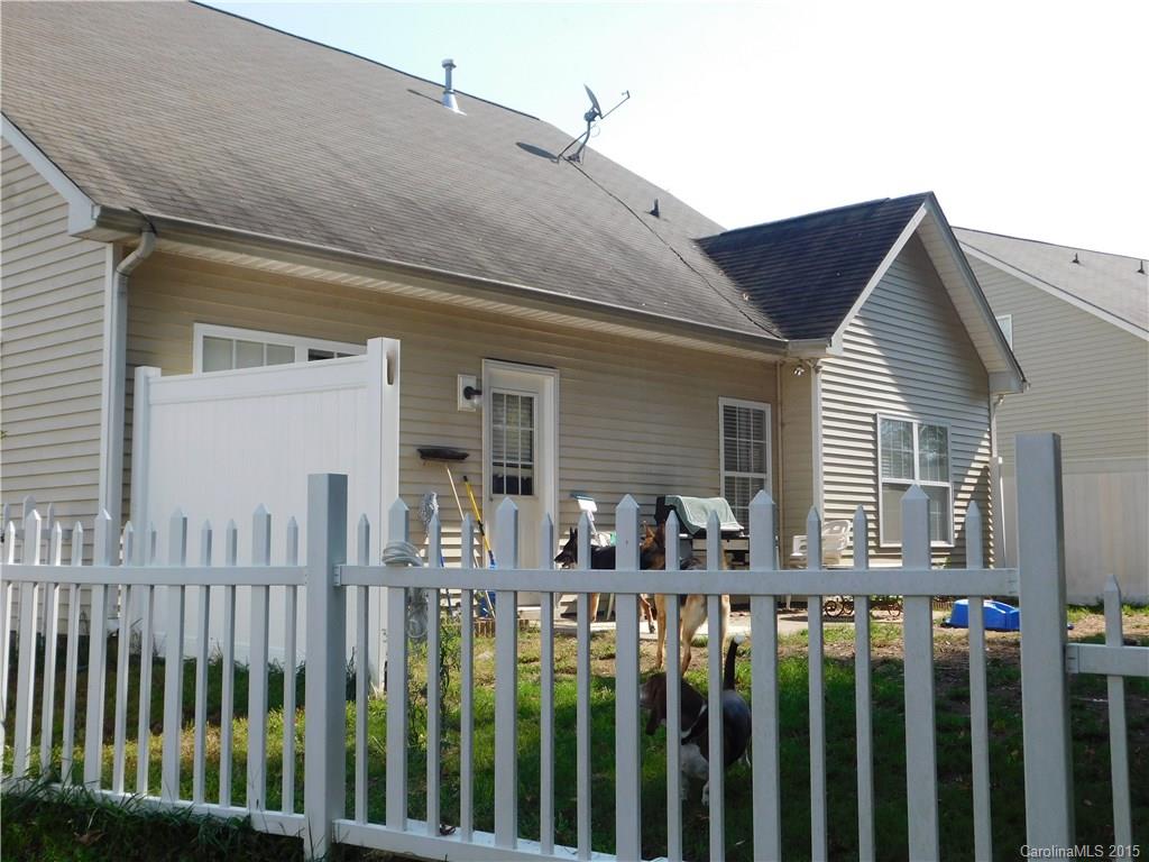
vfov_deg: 36.0
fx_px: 1328
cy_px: 431
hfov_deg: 46.8
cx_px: 574
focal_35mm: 40
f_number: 3.6
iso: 125
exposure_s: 1/800
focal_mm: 7.1
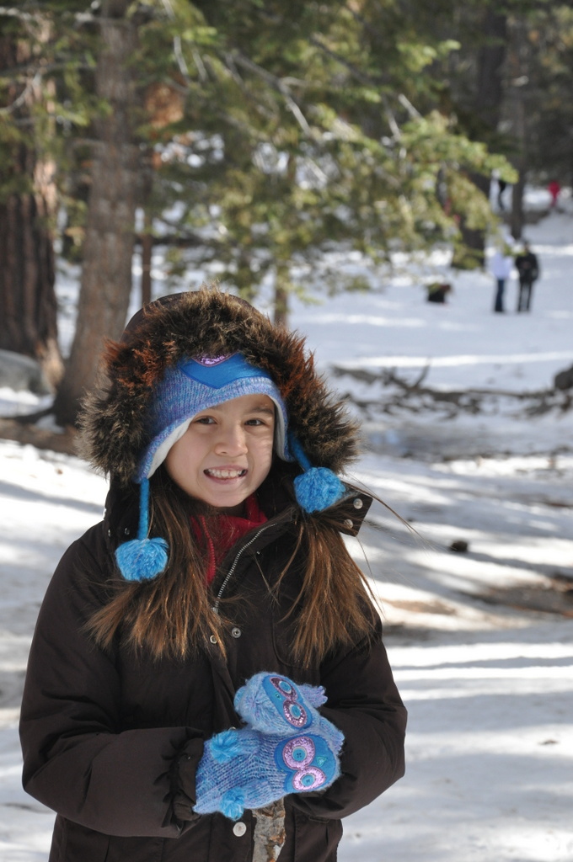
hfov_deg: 9.3
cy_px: 431
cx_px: 286
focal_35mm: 147
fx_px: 3519
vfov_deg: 14.0
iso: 800
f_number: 10
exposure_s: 1/400
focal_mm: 98
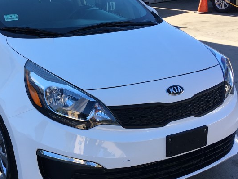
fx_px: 385
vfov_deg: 26.1
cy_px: 97
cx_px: 71
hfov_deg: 33.9
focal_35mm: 56
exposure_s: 1/413
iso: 25
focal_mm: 4.15
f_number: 2.2
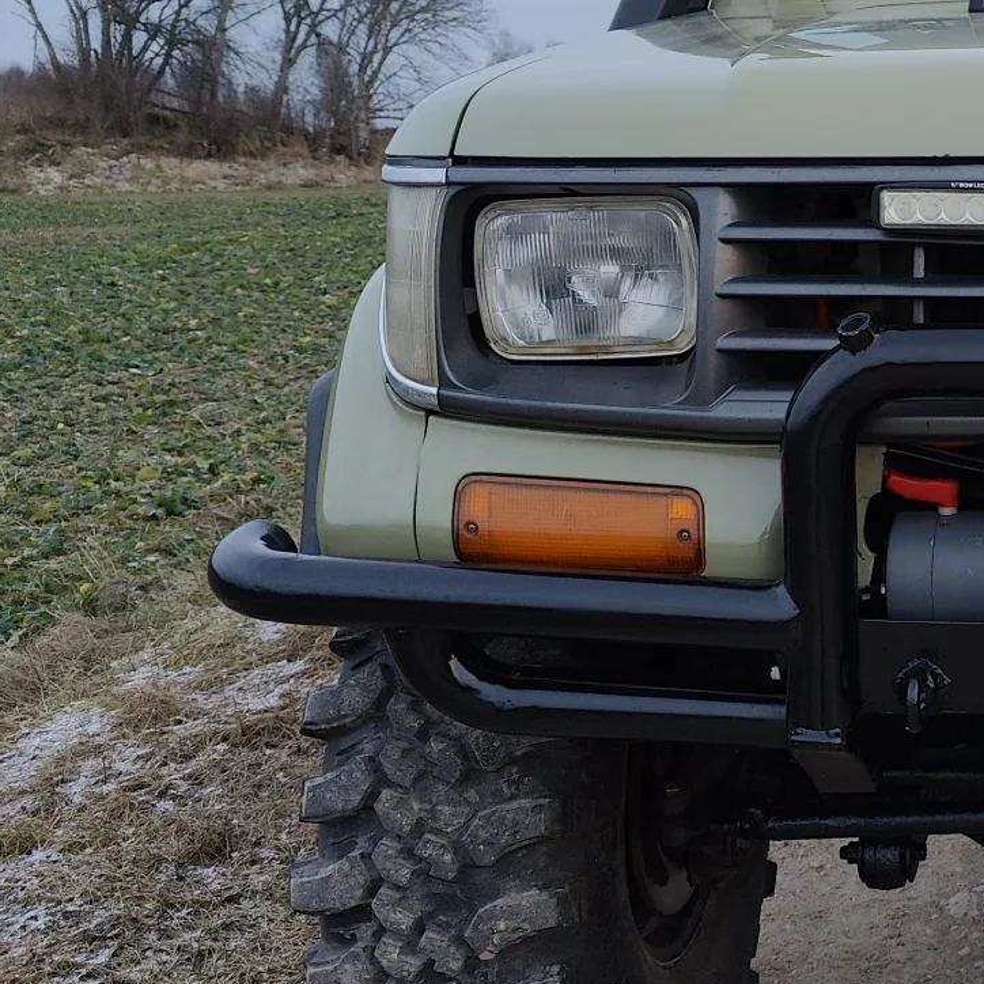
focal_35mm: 54
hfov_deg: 27.2
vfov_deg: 31.6
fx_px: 1737
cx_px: 1230
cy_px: 416
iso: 200
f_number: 1.8
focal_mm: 6.06
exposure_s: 1/50
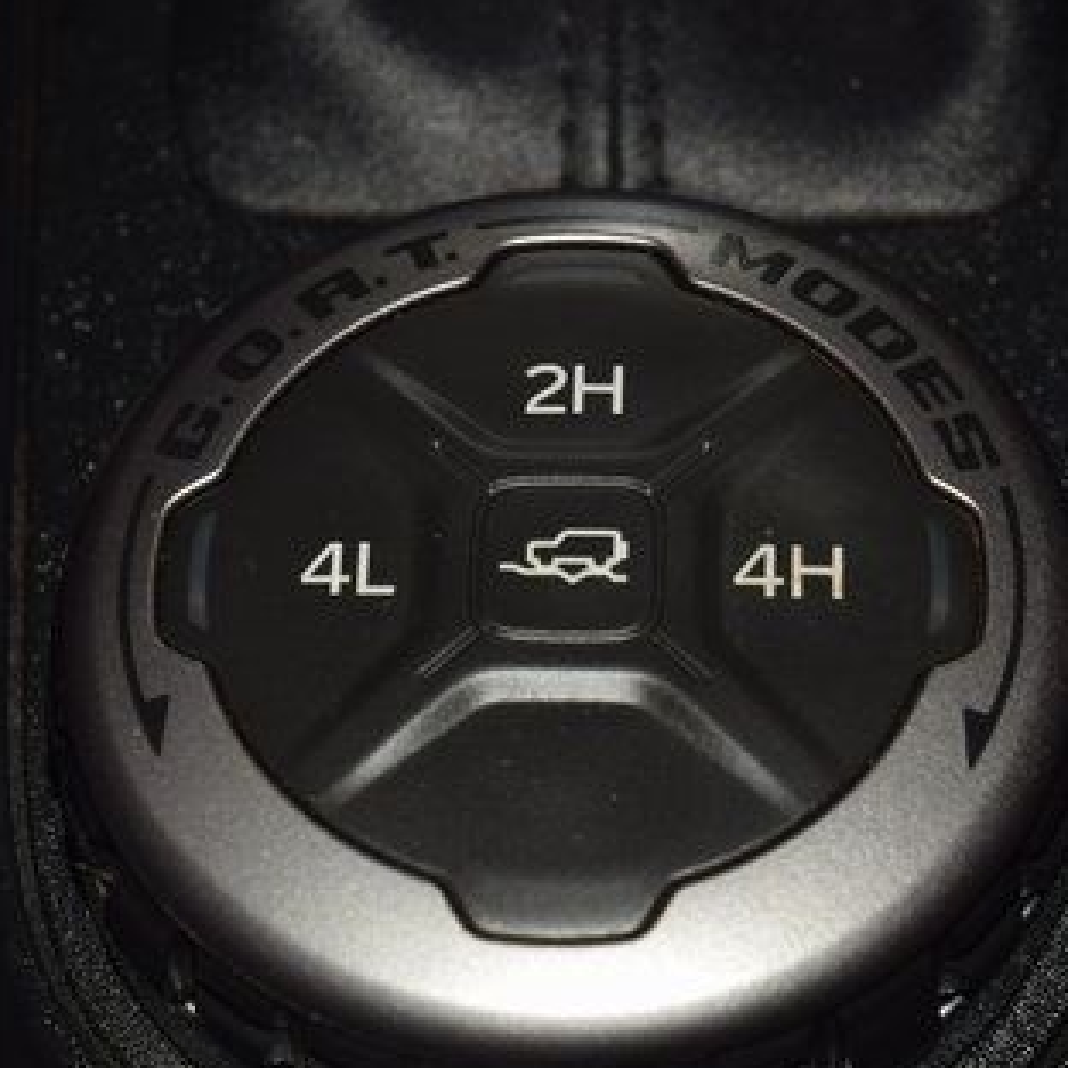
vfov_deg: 9.6
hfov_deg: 9.6
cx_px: 561
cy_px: 556
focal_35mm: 183
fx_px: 6388
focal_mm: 70
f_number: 8
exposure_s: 1/125
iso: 100
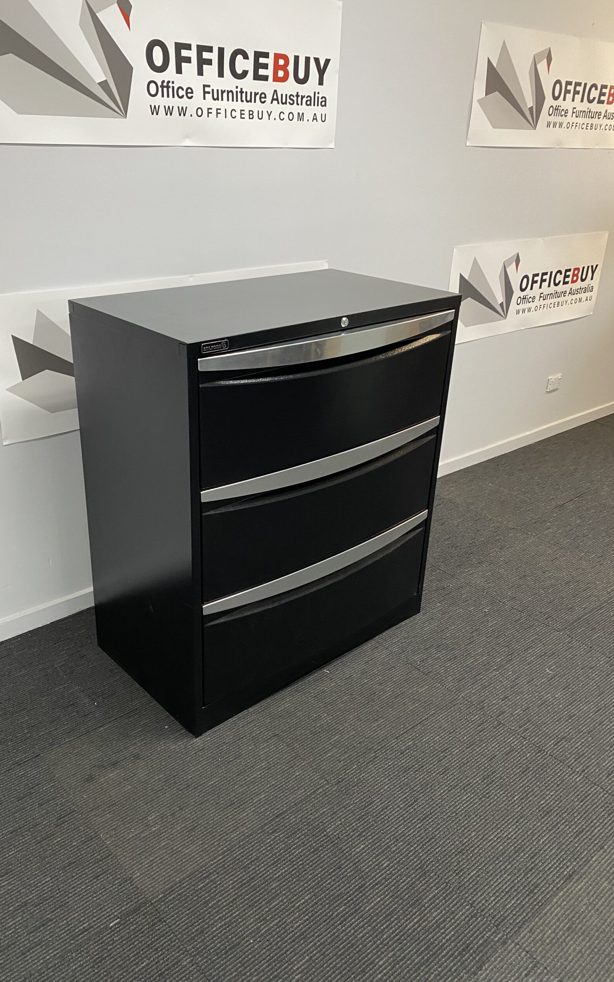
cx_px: 260
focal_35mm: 28
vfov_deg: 66.5
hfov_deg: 44.4
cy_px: 490
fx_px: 750
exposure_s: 1/50
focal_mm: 4.25
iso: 200
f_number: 1.8
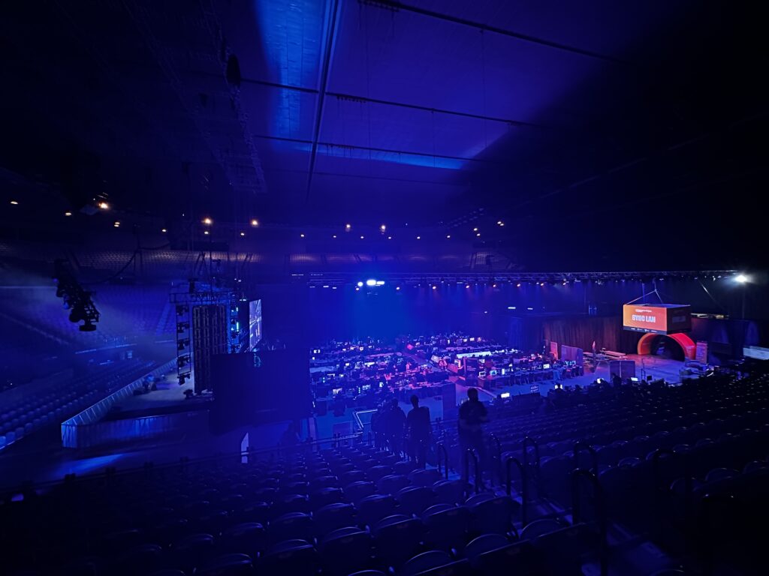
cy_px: 288
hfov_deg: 102.1
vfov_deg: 85.7
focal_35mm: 14
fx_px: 311
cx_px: 384
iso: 1000
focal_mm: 2.22
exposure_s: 1/43
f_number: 2.2
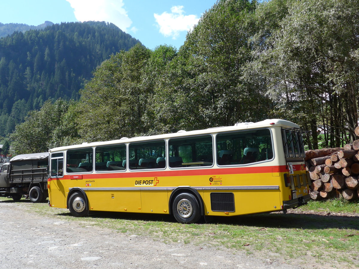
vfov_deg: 41.8
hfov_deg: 54.0
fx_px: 353
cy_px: 134
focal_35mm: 34
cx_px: 180
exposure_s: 1/640
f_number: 2.8
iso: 80
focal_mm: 7
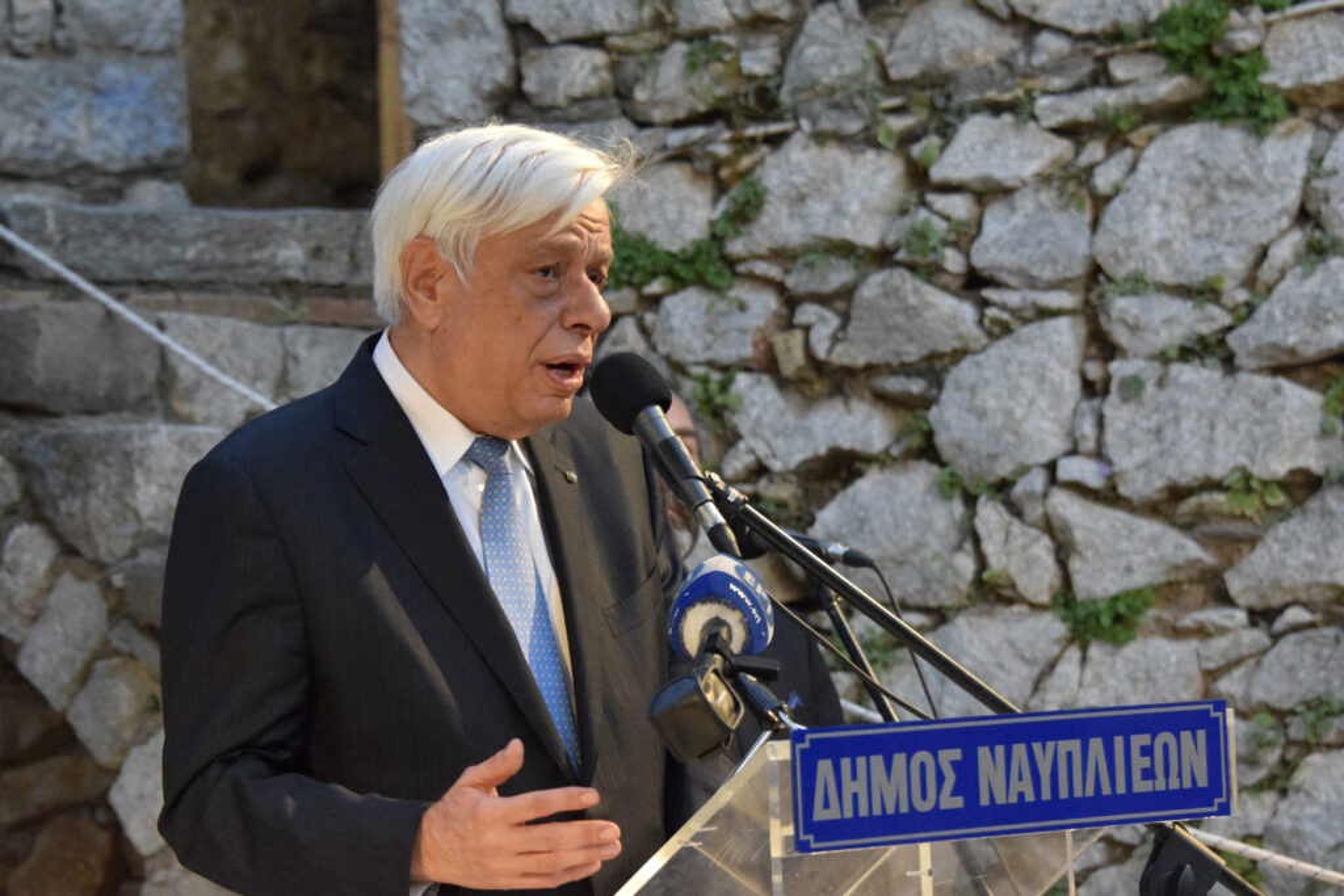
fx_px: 5152
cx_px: 672
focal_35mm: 138
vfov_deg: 9.9
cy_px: 448
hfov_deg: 14.9
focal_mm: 92
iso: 6400
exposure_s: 1/400
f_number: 5.3
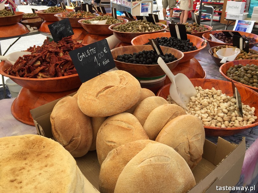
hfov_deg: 61.7
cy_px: 96
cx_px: 129
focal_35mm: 29
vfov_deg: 48.2
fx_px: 216
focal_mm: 4.15
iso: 32
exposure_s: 1/373
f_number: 2.2
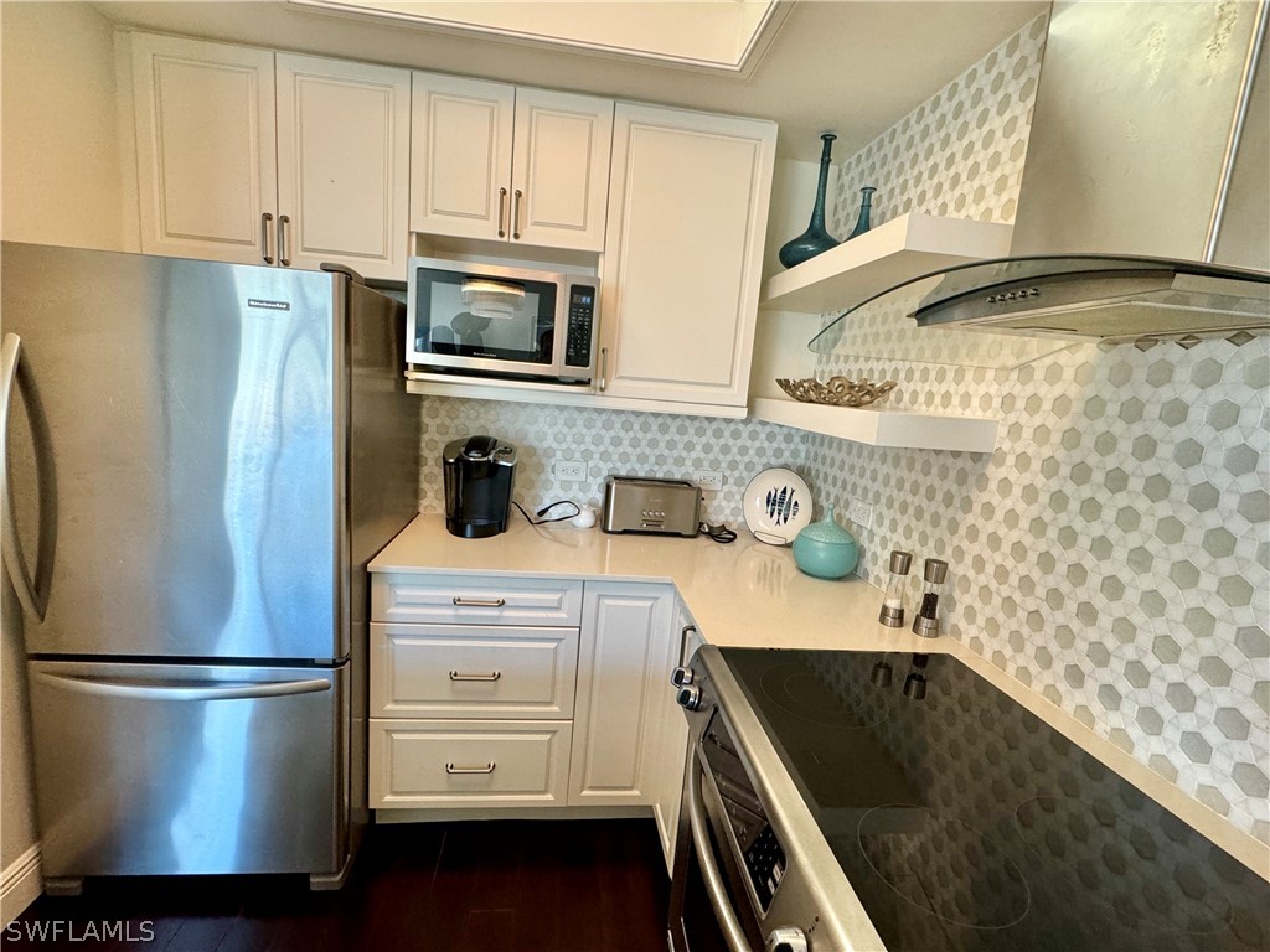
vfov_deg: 85.7
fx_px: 514
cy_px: 476
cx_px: 635
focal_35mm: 14
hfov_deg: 102.1
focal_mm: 2.22
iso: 200
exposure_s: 1/120
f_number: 2.2
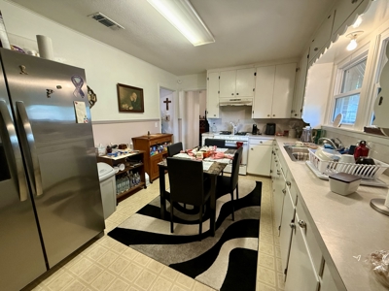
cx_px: 194
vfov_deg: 85.7
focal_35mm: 14
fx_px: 157
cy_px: 146
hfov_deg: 102.1
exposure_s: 1/60
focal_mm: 2.22
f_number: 2.2
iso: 400
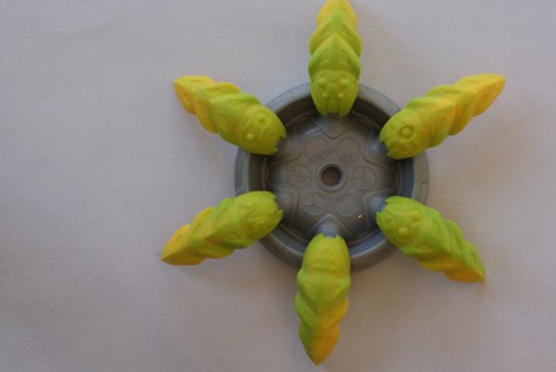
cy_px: 184
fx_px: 1639
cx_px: 331
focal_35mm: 106
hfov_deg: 19.2
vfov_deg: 12.9
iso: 100
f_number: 2.8
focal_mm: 50
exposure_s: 1/100
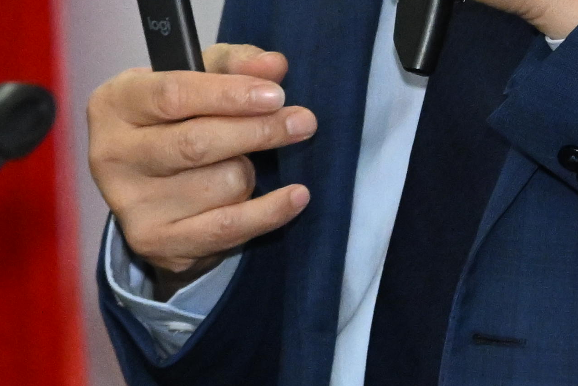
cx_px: -395
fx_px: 12524
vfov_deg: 1.8
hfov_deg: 2.6
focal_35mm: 780
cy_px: -425
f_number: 5.6
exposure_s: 1/200
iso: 4000
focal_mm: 120
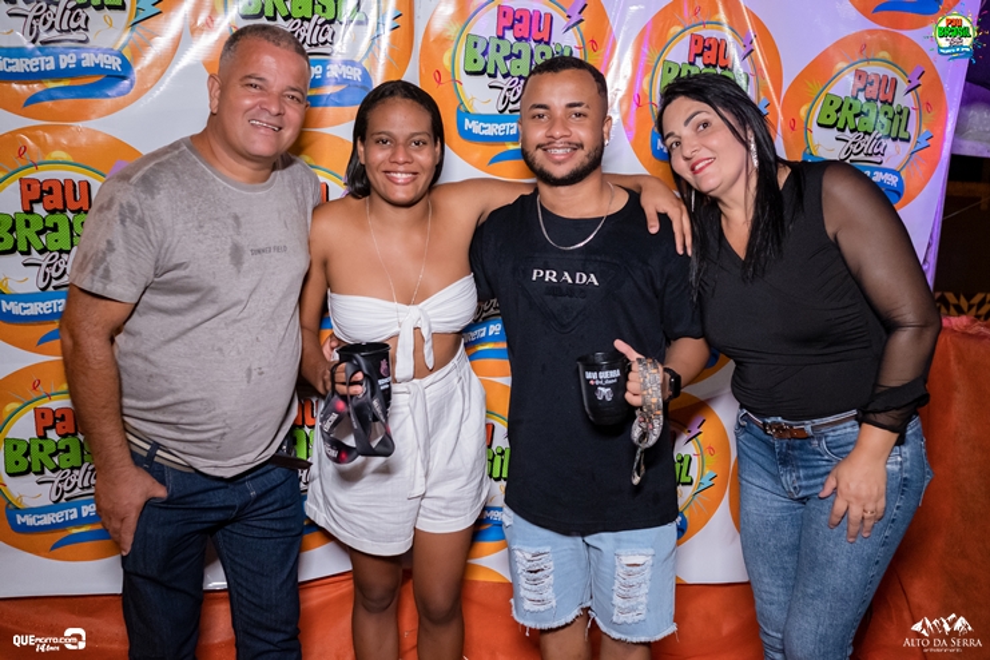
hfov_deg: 53.1
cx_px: 495
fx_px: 990
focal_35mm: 36
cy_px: 330
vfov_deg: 36.9
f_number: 2.8
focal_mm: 24
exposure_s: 1/200
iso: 2500
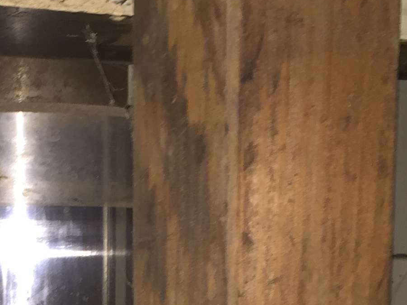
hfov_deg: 18.5
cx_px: 58
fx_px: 1235
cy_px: 409
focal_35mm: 105
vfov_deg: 13.5
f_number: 2.2
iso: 50
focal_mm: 4.15
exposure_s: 1/16
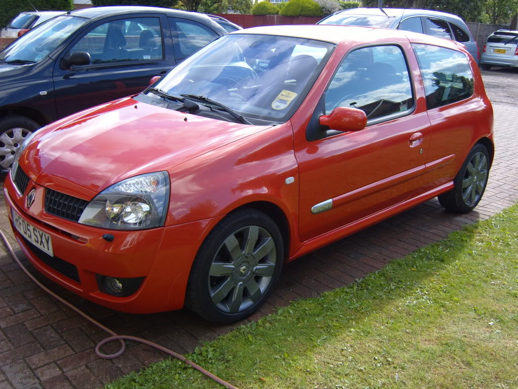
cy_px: 194
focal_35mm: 35
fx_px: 524
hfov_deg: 52.6
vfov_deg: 40.7
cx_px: 259
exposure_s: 1/500
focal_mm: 7.4
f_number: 2.8
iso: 80
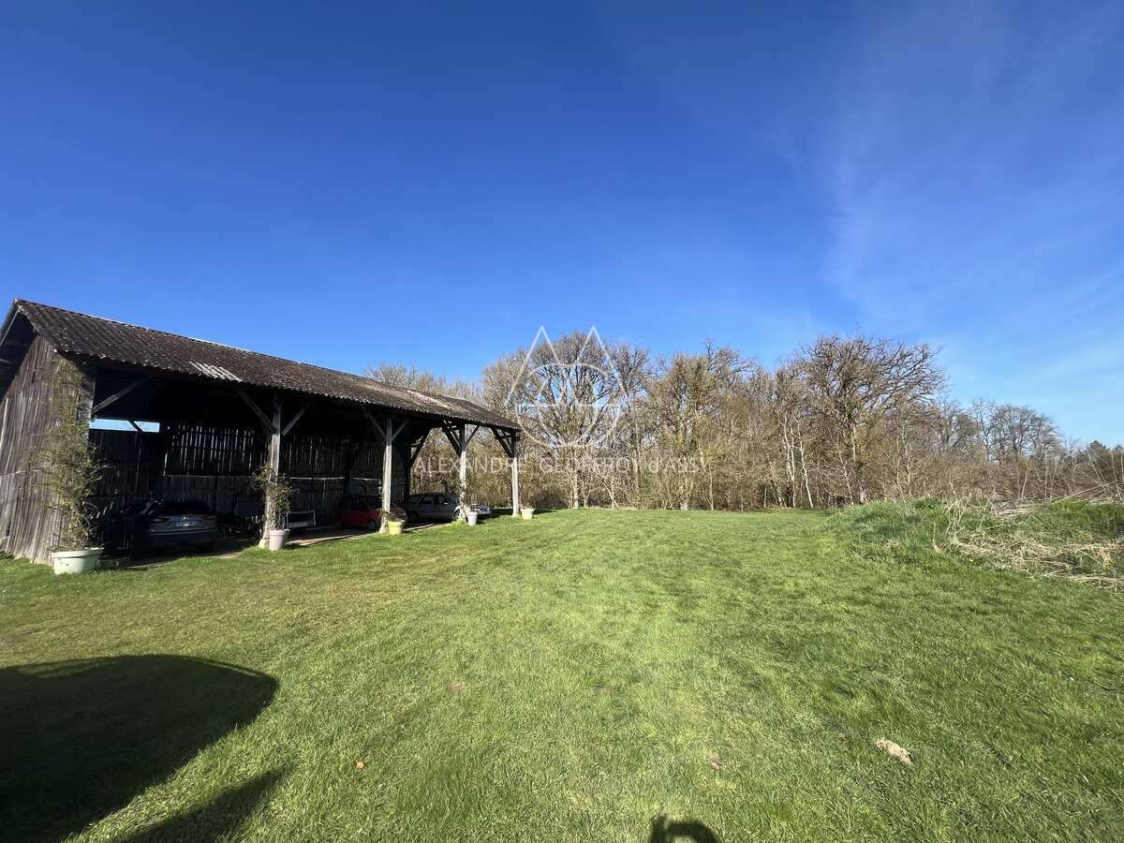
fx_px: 422
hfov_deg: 106.2
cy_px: 422
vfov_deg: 89.9
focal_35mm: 13
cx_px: 562
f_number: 1.8
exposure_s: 1/1155
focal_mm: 1.57
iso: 32
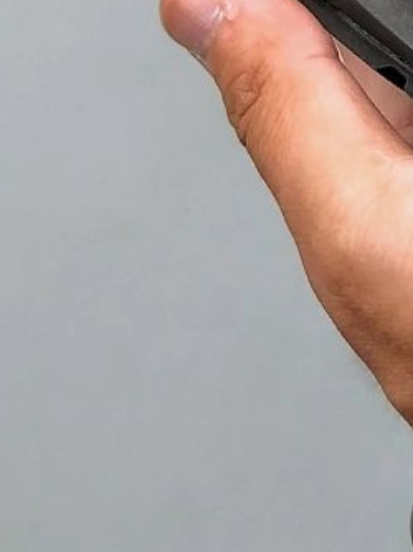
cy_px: -258
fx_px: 3918
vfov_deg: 7.9
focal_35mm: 246
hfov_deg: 6.0
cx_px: 563
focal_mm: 6.6
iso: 25
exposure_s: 1/50
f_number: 2.8
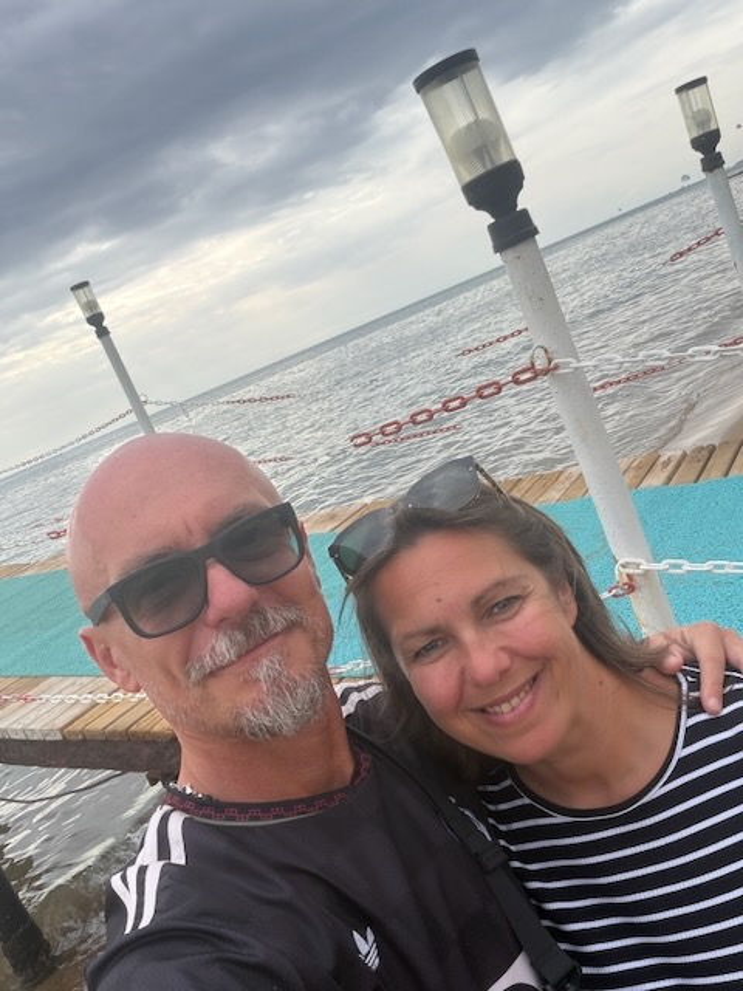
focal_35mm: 30
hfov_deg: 46.8
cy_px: 496
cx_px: 372
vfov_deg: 60.0
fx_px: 859
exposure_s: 1/273
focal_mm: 2.71
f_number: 1.9
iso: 32
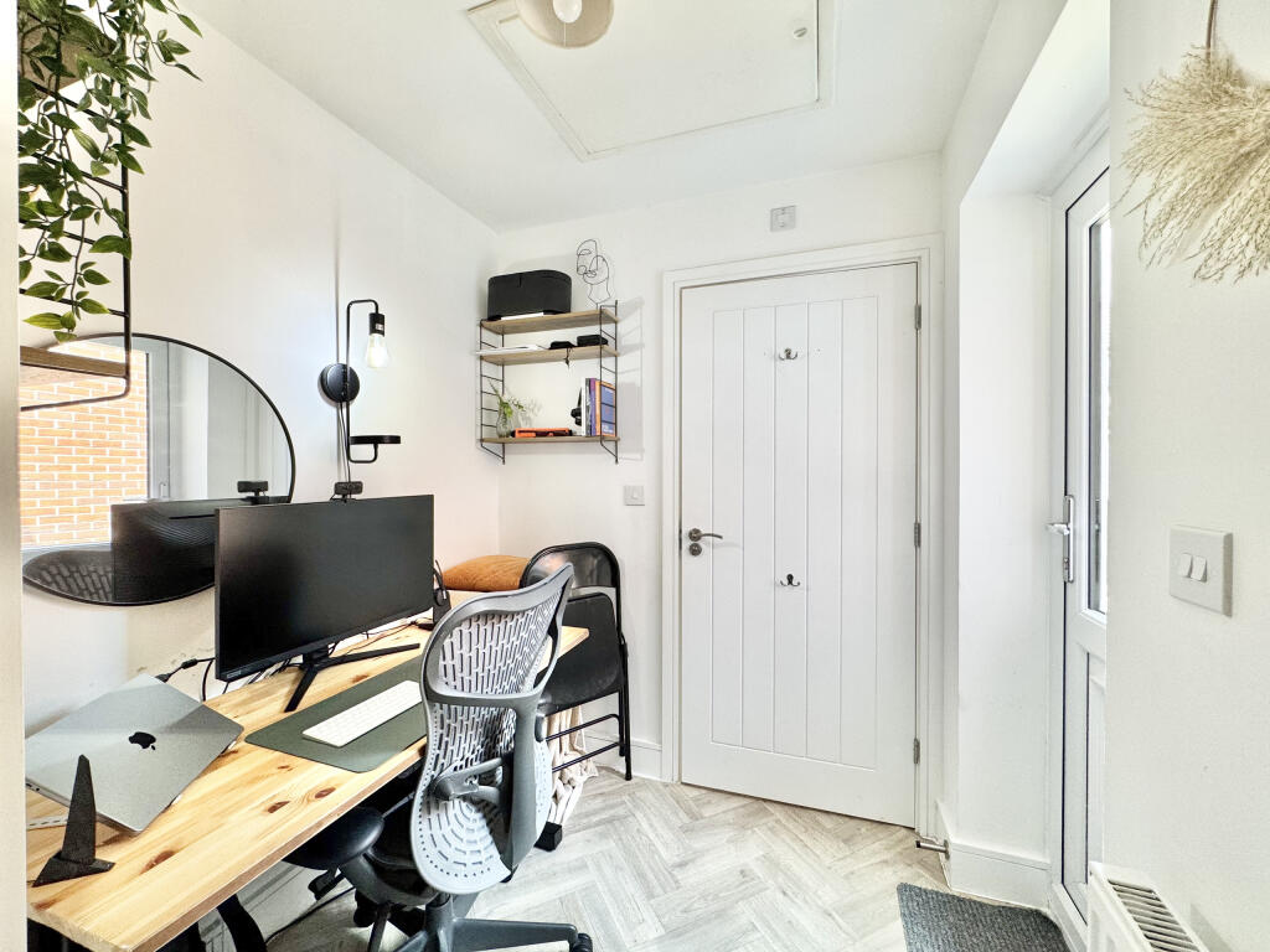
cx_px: 635
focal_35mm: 14
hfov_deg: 102.1
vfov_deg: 85.7
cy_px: 476
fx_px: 514
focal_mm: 2.22
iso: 125
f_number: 2.2
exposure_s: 1/100
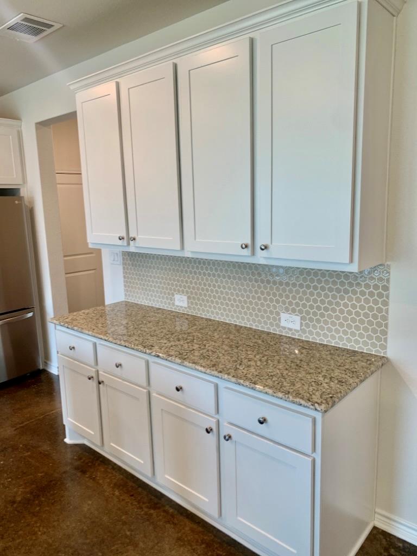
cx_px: 208
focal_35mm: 26
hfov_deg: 53.1
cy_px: 278
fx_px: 418
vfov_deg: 67.3
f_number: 1.8
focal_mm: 4.25
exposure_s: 1/60
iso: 50
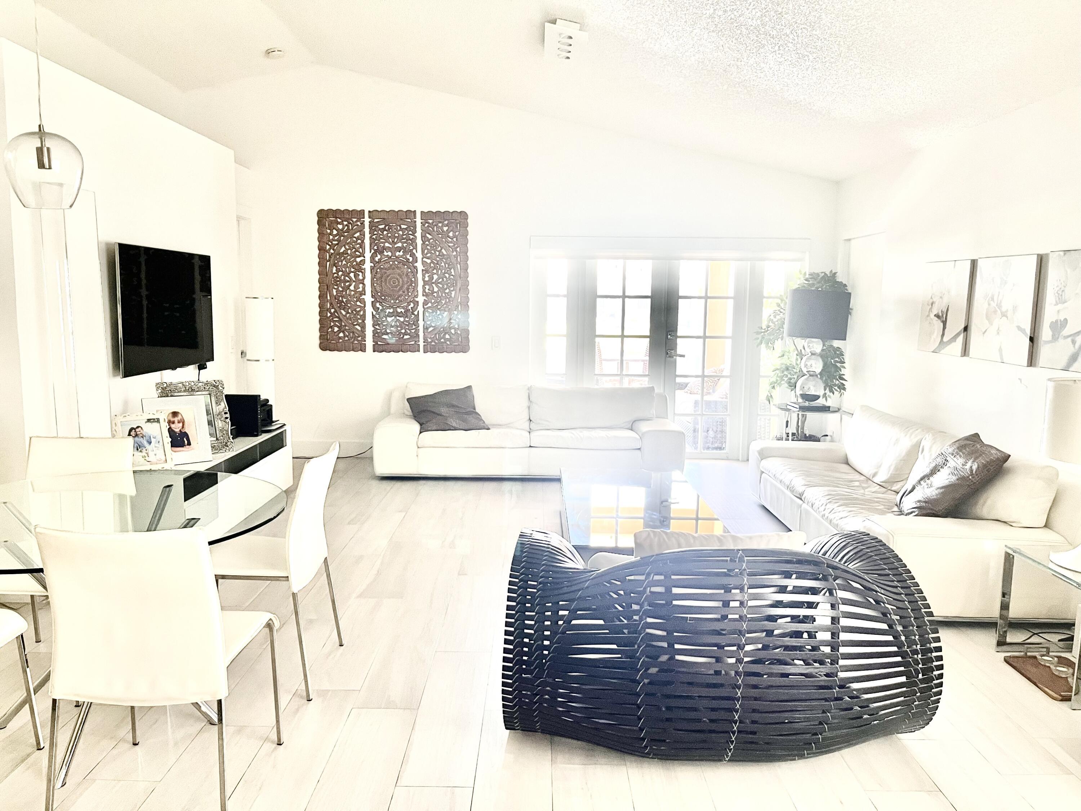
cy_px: 406
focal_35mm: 26
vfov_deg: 53.1
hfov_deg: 67.3
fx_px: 812
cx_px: 540
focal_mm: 5.1
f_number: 1.6
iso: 250
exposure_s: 1/60
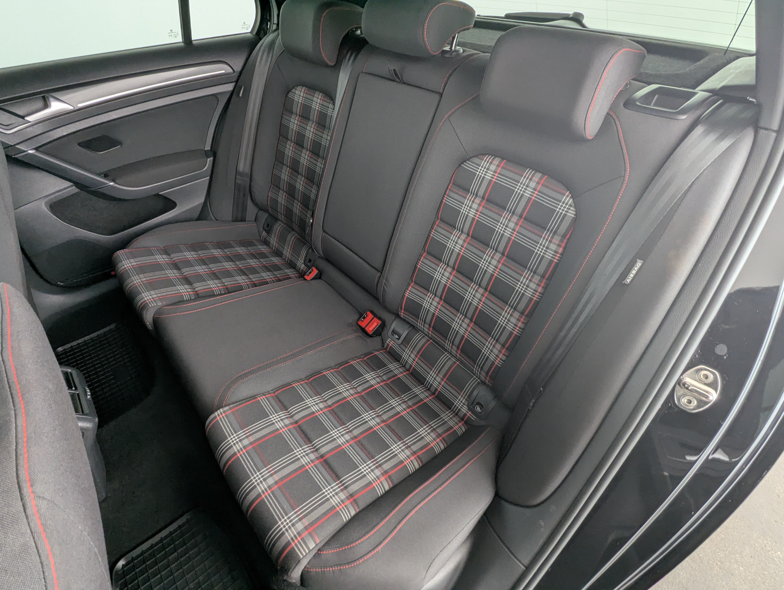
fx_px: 363
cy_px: 295
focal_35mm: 16
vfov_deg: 78.2
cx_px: 392
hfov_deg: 94.4
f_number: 2.2
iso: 97
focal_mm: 2.35
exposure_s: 1/27
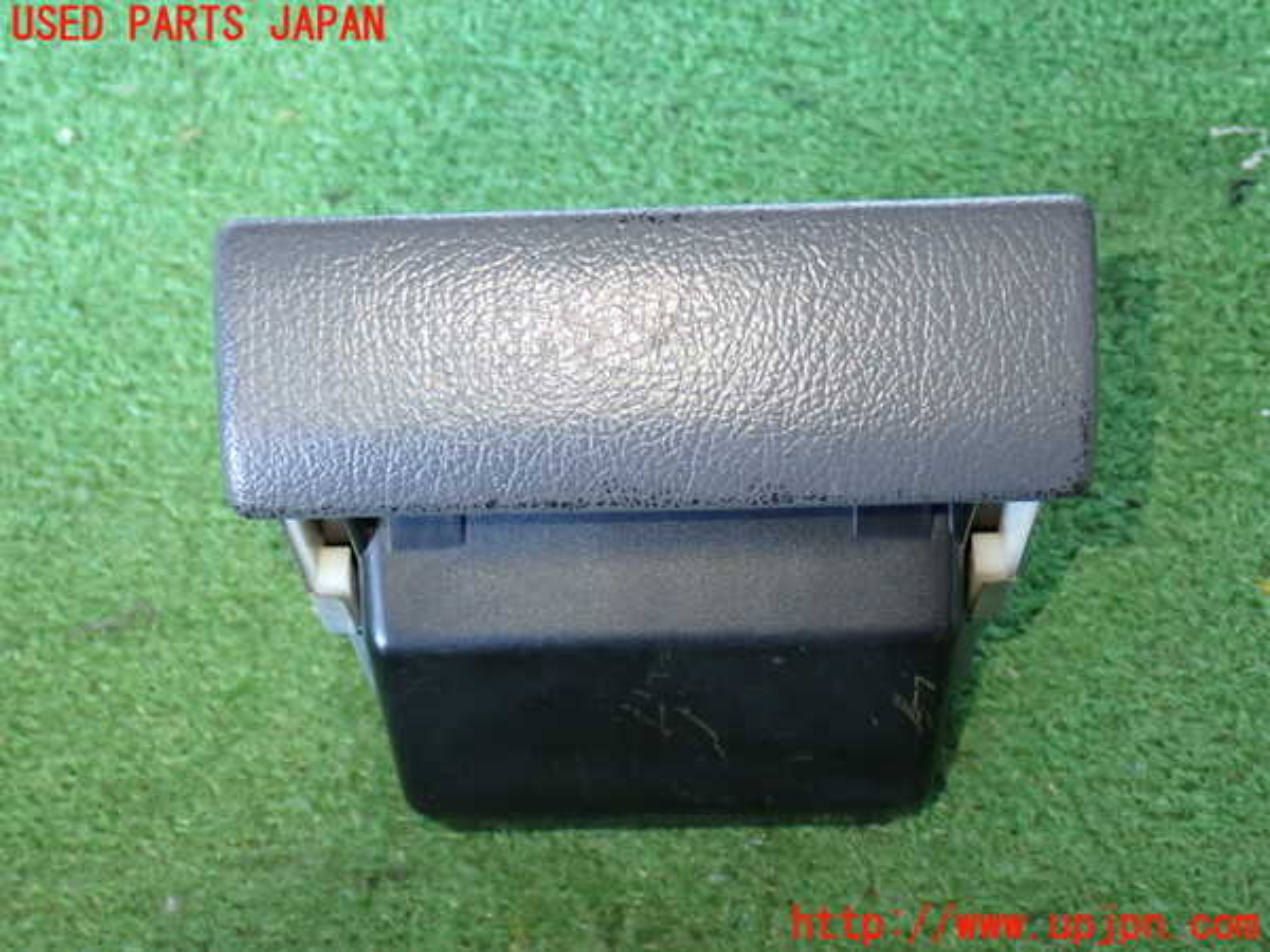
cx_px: 635
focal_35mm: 44
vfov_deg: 32.9
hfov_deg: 42.9
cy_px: 476
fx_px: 1614
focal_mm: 7.84
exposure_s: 1/40
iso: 800
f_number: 2.9
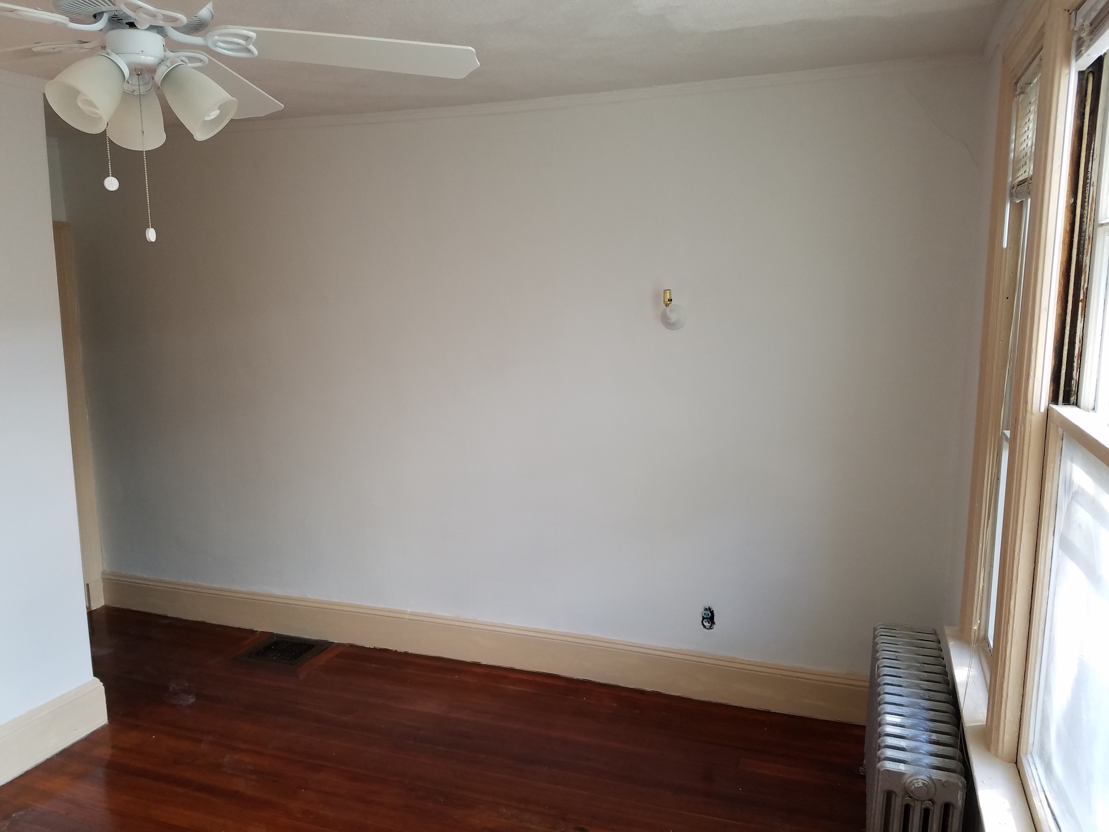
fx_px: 833
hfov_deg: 67.3
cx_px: 554
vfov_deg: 53.1
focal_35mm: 26
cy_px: 416
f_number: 1.7
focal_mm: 4.2
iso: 64
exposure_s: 1/60
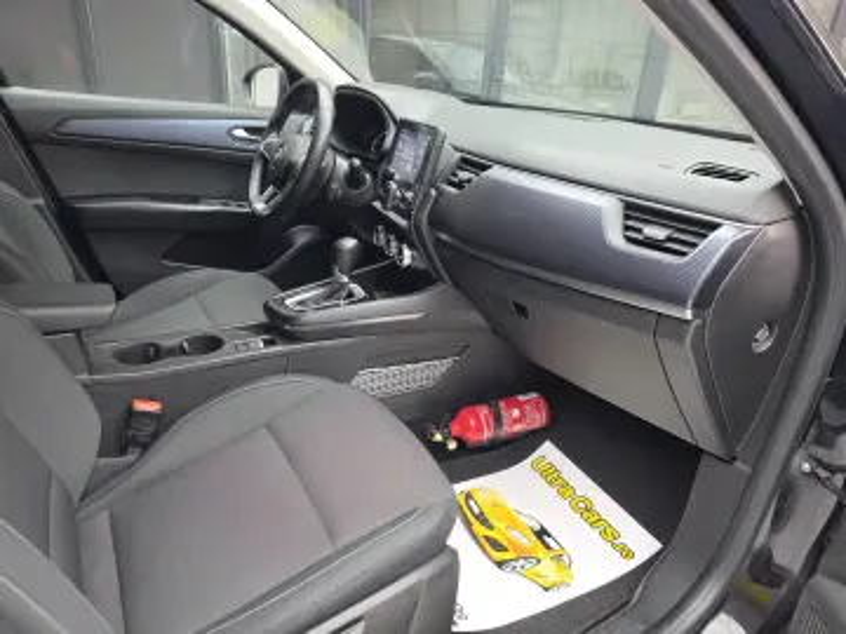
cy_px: 317
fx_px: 562
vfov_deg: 58.9
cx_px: 423
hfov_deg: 73.9
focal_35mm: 23
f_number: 1.7
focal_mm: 6.25
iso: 125
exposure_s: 1/100
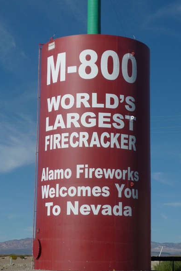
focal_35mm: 87
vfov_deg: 23.4
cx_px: 94
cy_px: 130
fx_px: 656
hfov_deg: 15.7
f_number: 4.5
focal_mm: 11.5
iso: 100
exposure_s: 1/1300
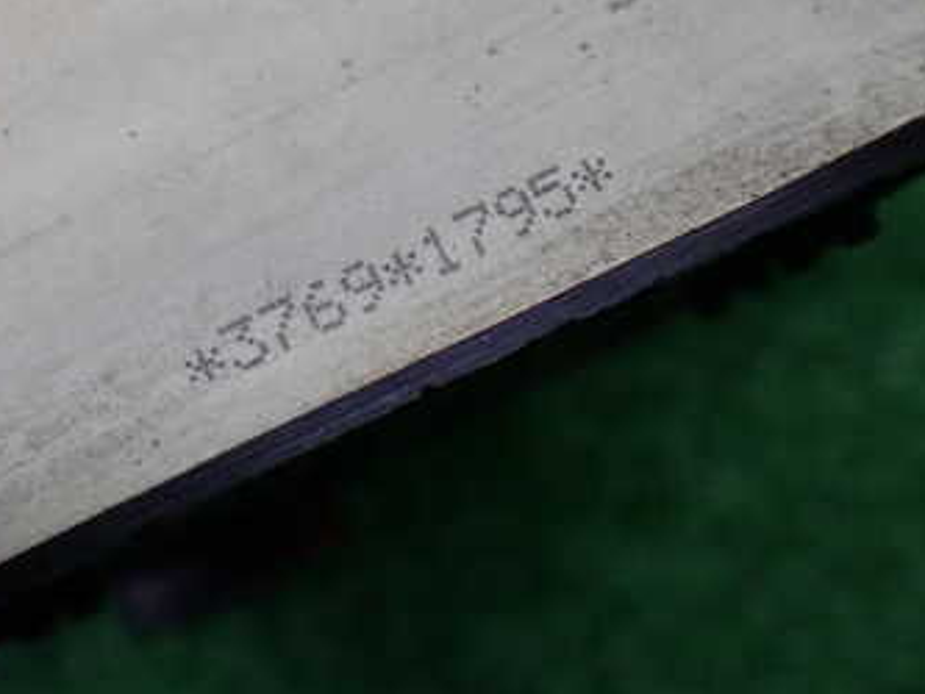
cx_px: 353
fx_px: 1443
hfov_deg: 35.4
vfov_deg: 26.7
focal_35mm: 54
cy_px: 172
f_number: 2.3
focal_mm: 5.4
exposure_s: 1/125
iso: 200
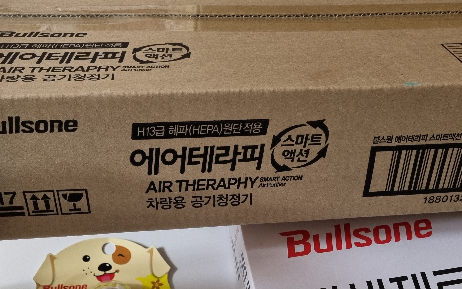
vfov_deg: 27.2
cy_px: 249
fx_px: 579
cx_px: 255
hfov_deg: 43.4
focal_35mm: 46
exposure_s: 1/40
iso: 500
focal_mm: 5.4
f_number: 1.8
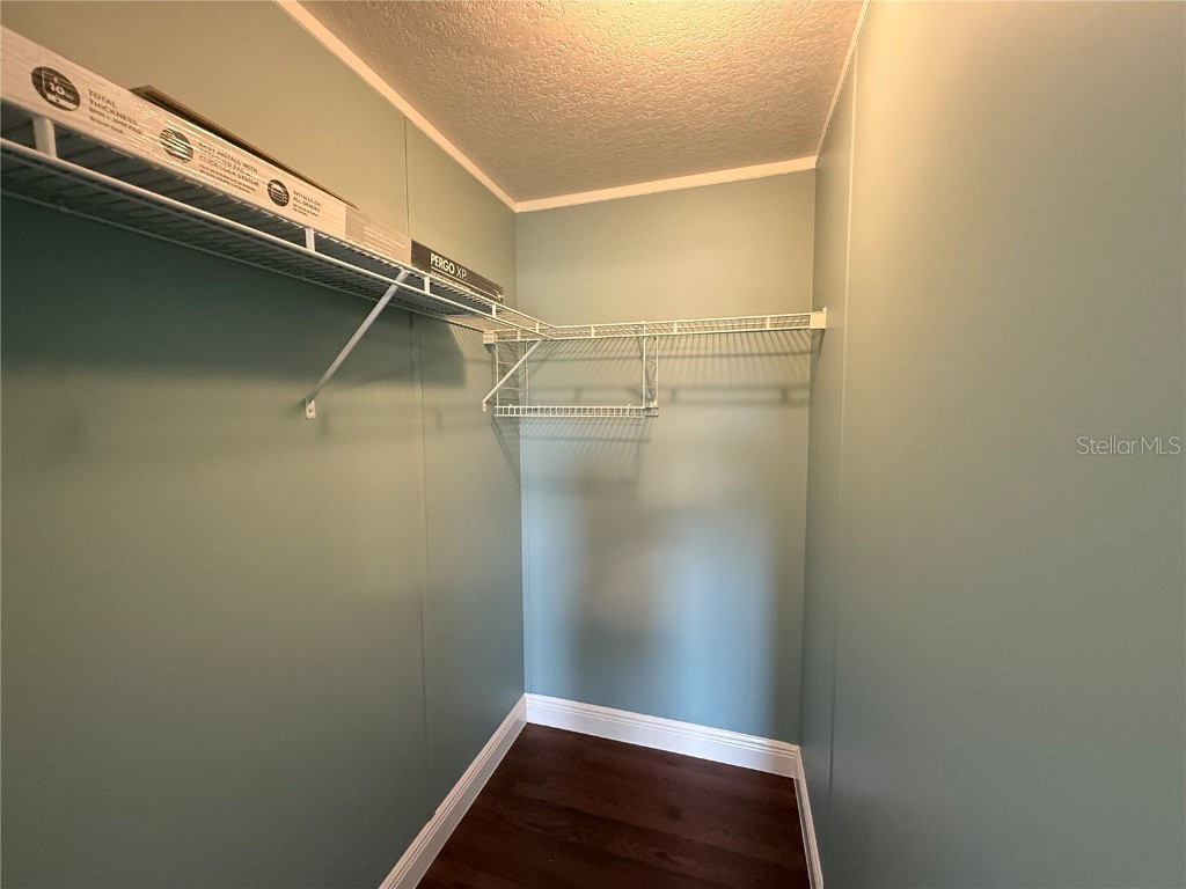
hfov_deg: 102.1
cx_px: 593
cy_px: 444
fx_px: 480
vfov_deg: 85.7
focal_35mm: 14
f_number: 2.2
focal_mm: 2.22
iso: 500
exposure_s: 1/60
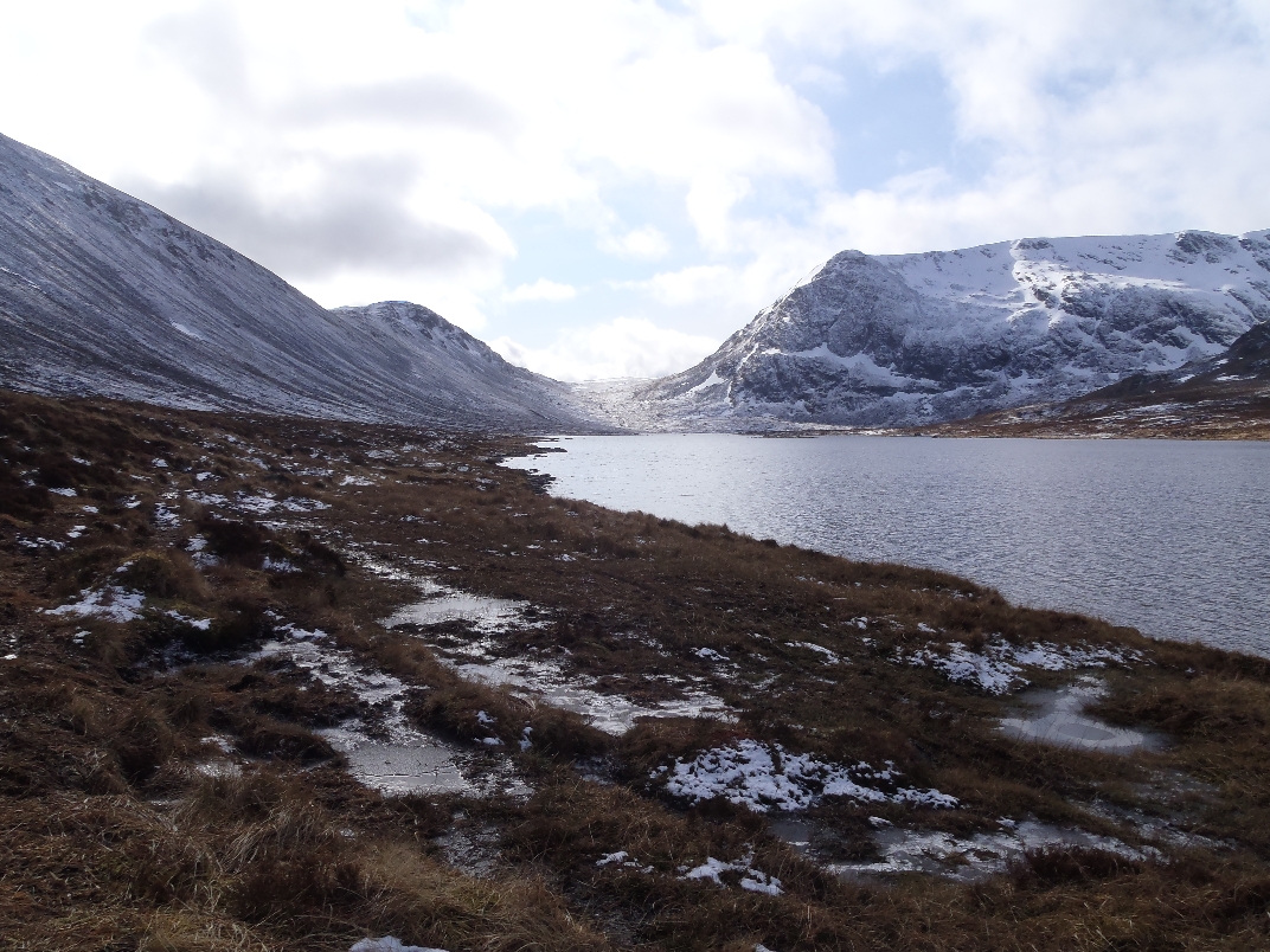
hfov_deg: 63.4
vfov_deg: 49.7
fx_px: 1027
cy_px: 476
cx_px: 635
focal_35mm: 28
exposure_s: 1/500
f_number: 5.6
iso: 80
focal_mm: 5
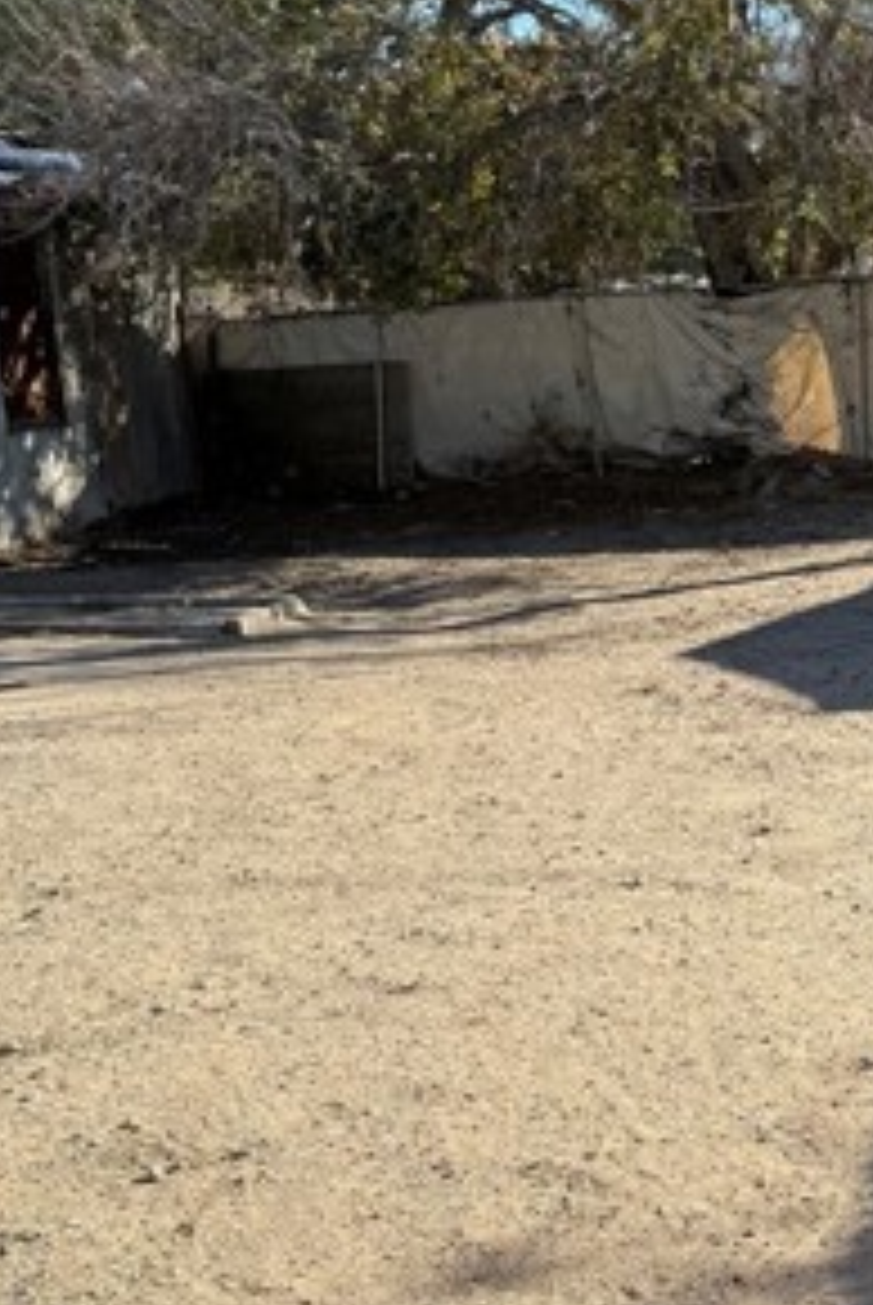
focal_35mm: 55
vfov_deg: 35.6
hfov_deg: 23.7
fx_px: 1996
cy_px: 945
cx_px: 860
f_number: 1.78
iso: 80
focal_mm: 6.76
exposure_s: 1/2370
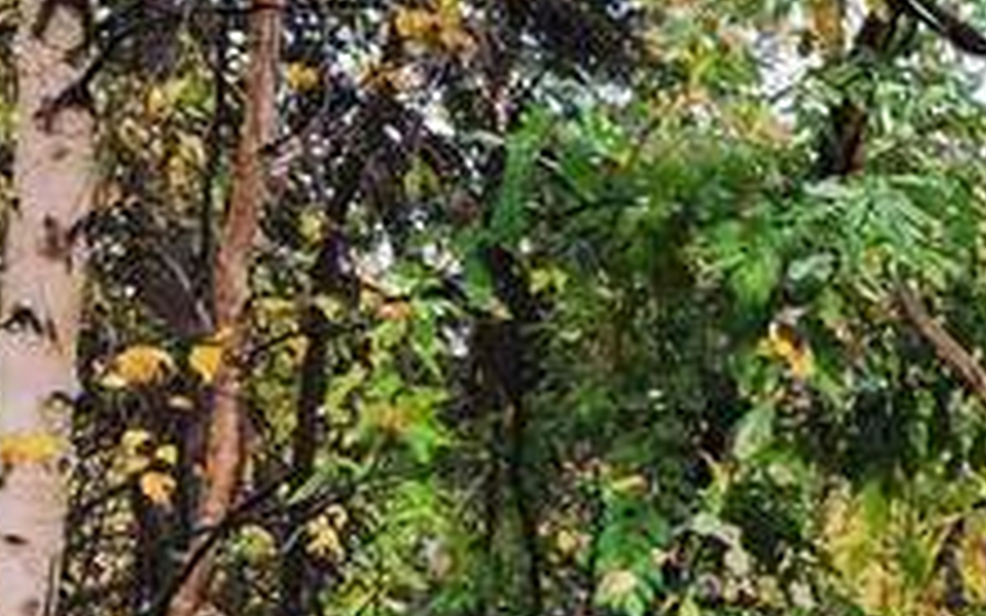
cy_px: 751
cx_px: 1405
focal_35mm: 107
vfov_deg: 12.0
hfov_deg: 17.7
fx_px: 2876
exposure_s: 1/180
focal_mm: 5.4
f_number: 1.8
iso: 80
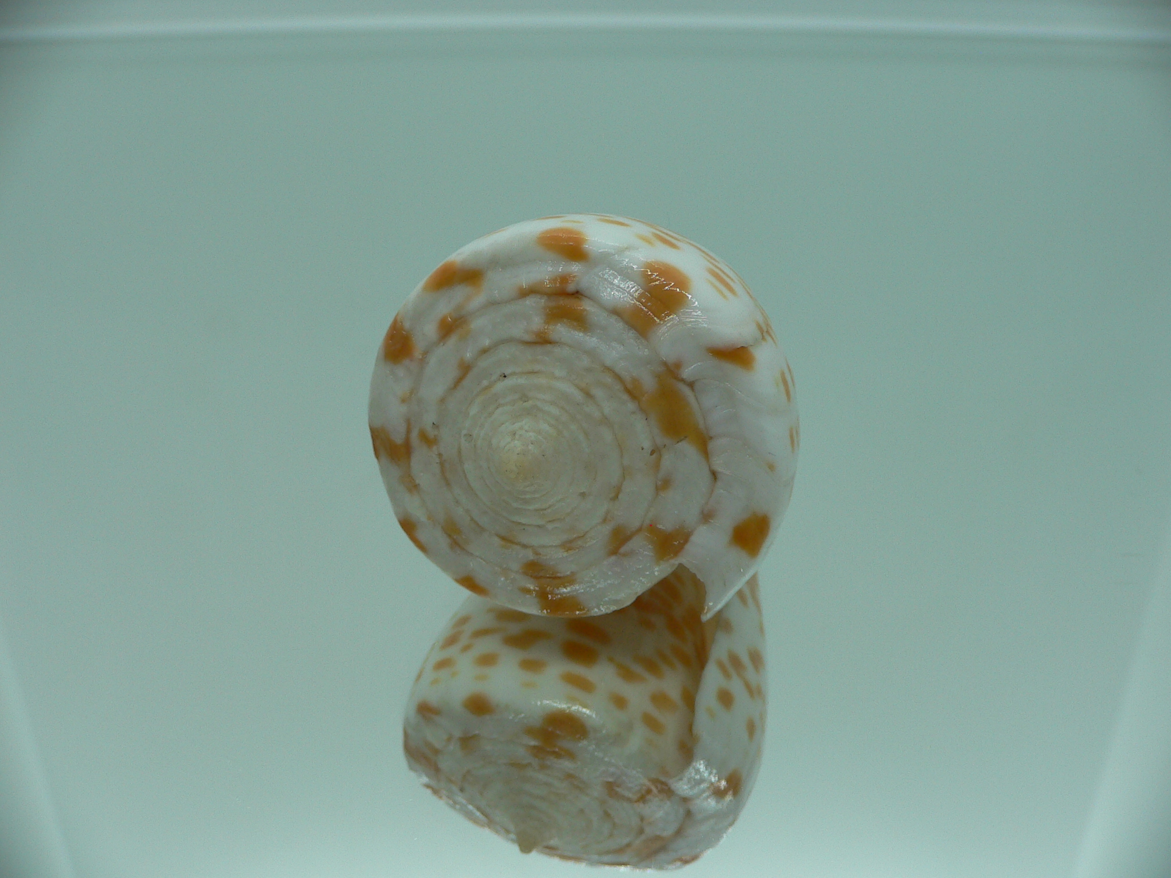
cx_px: 586
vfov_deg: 40.7
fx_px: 1184
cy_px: 439
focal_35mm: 35
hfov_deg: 52.6
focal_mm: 4.6
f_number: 2.8
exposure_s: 1/80
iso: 80
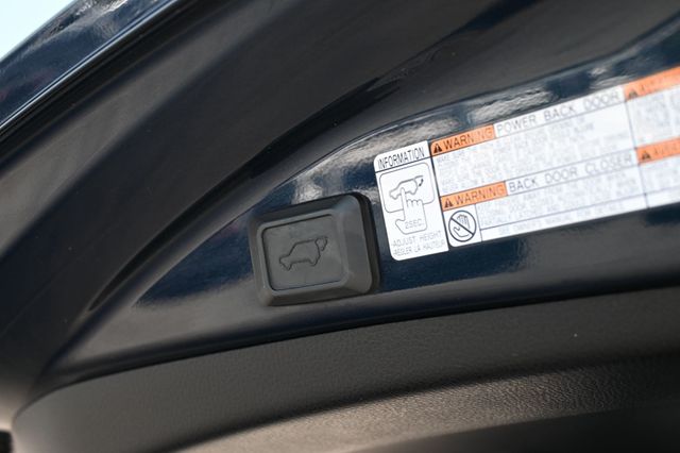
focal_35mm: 45
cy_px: 226
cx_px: 340
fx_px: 850
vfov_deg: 29.8
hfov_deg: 43.6
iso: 400
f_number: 4.8
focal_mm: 30
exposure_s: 1/200
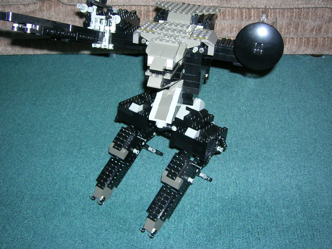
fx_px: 374
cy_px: 111
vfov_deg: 36.8
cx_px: 161
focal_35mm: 39
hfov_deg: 47.9
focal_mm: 5.7
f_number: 2.9
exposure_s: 1/60.1
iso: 50
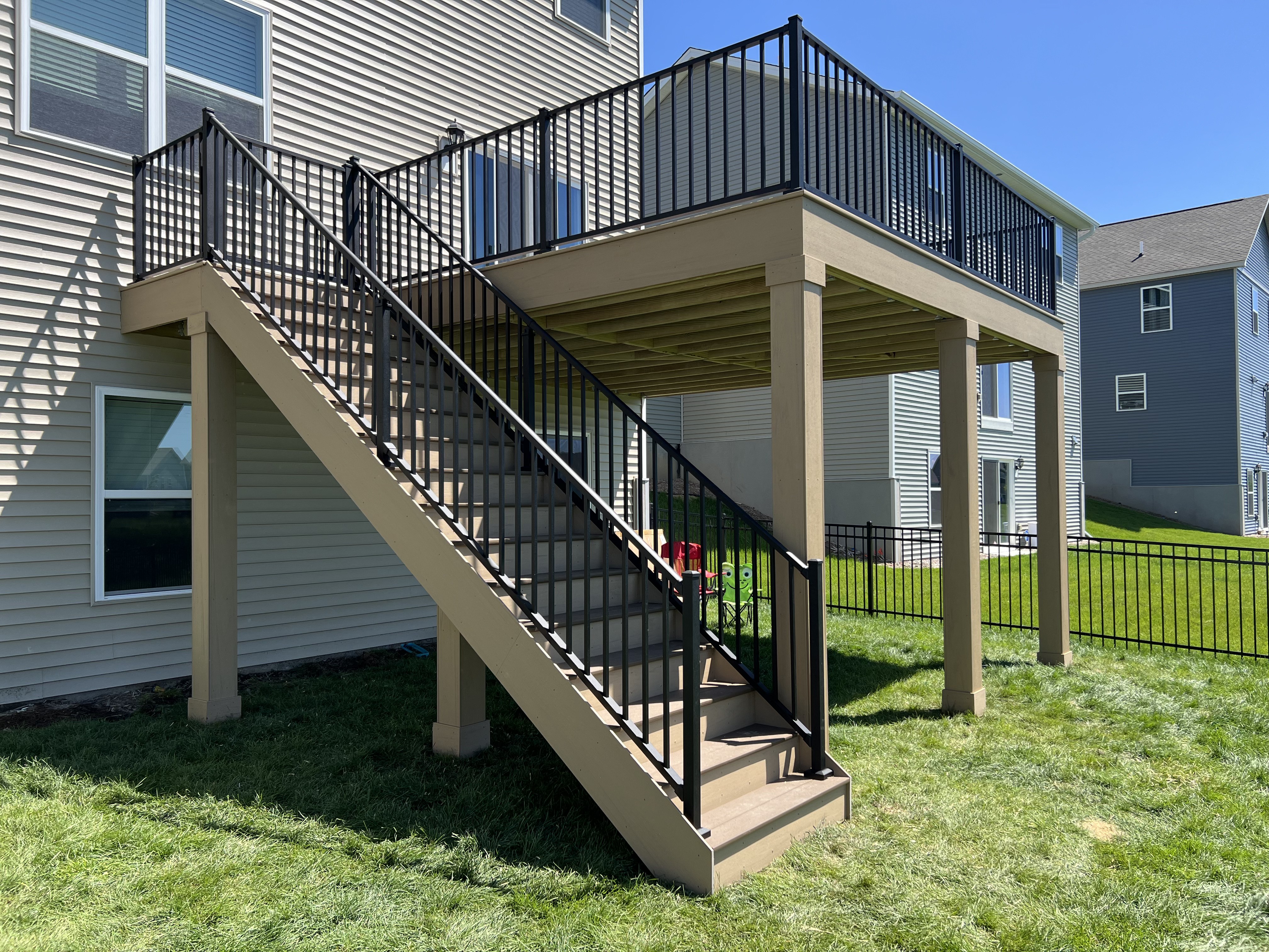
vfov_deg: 53.1
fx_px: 953
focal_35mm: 26
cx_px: 634
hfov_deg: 67.3
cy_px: 476
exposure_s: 1/1779
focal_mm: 5.7
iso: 50
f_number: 1.5
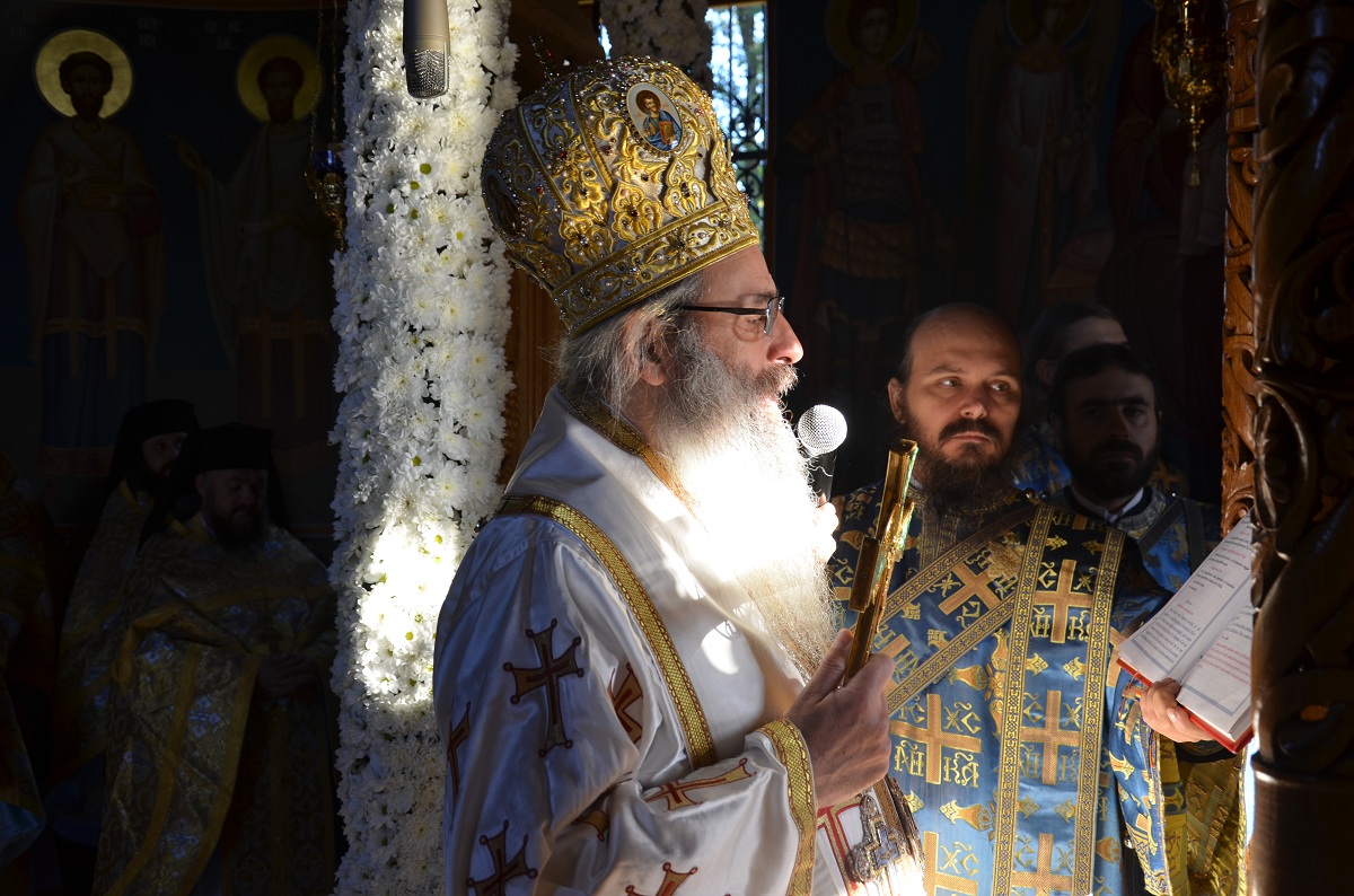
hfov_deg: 49.7
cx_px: 677
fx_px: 1463
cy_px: 448
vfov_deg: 34.0
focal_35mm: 39
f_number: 4
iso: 200
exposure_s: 1/25
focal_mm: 26
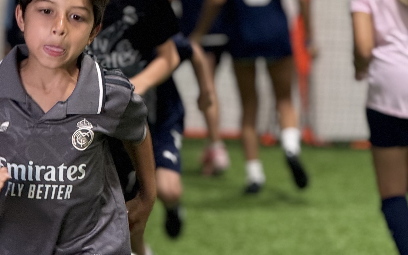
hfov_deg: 8.3
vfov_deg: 5.2
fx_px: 2824
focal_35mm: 254
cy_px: -10
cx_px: 151
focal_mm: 15.66
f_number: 2.8
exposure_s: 1/81
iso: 250
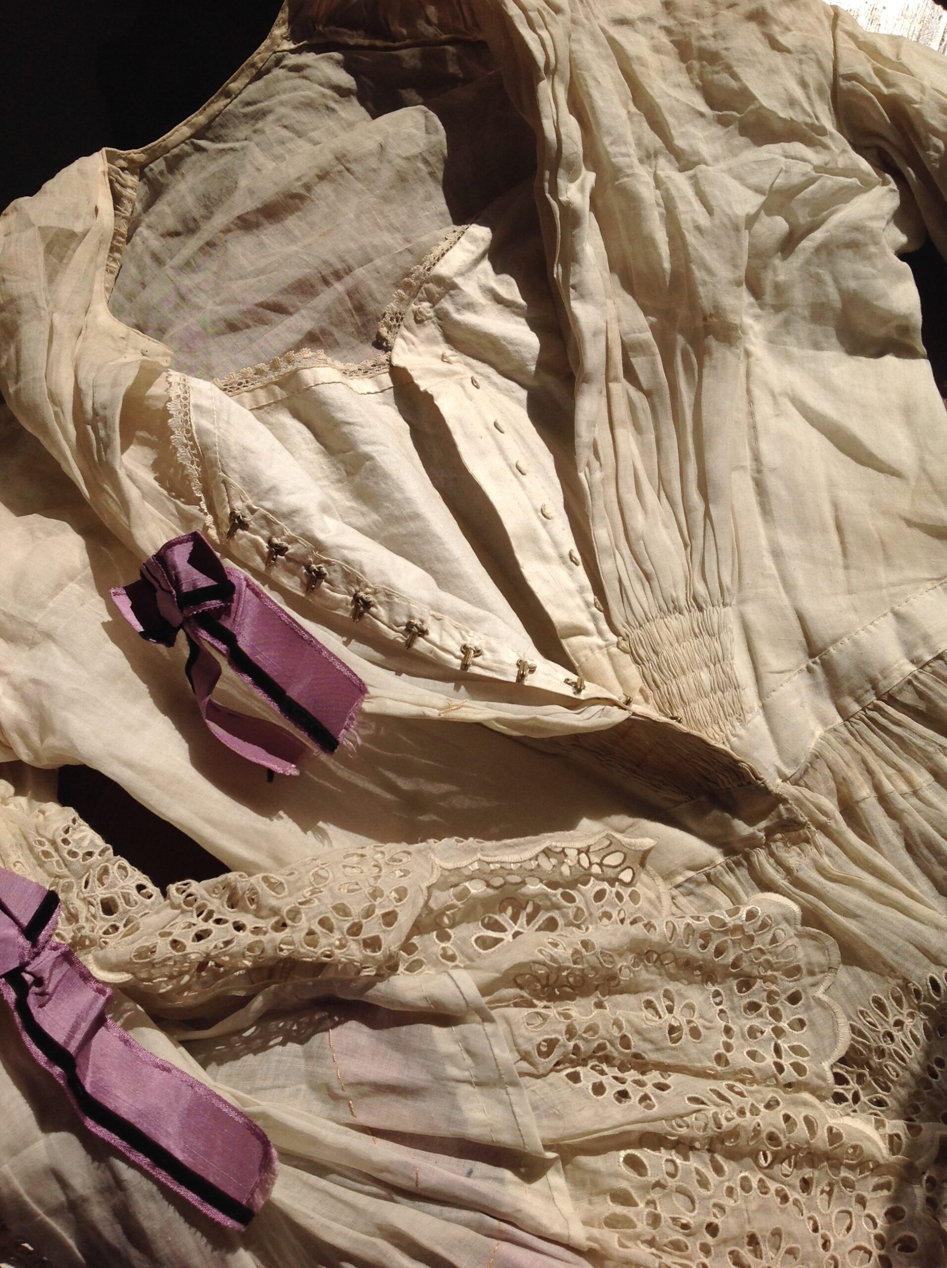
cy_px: 634
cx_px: 474
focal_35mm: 35
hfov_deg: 40.6
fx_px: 1280
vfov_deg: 52.7
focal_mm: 4.28
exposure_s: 1/6061
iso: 50
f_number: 2.4
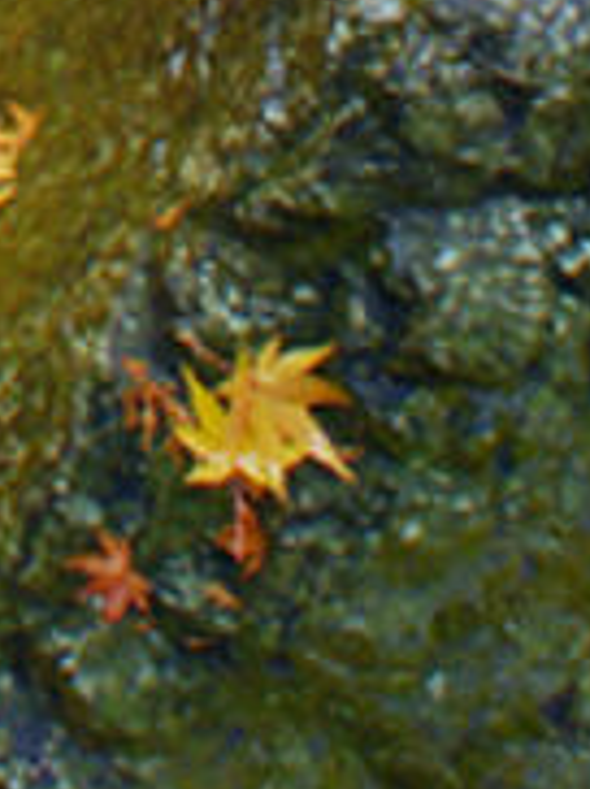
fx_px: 3508
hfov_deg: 9.0
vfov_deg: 11.0
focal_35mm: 154
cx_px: -655
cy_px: -1053
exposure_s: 1/80
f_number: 4.5
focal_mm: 20
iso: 400
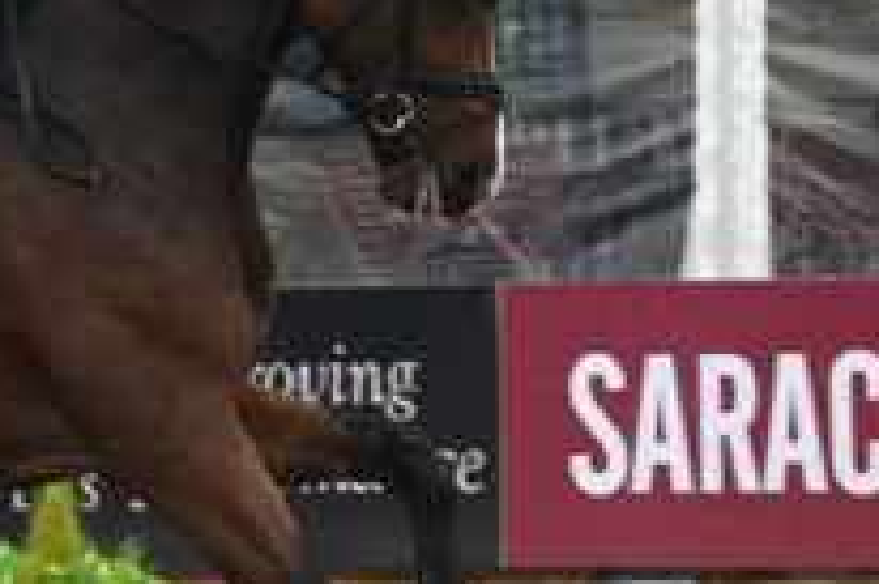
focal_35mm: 541
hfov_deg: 3.8
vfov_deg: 2.5
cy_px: 224
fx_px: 13199
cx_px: -94
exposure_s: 1/500
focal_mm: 180
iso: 2000
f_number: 13
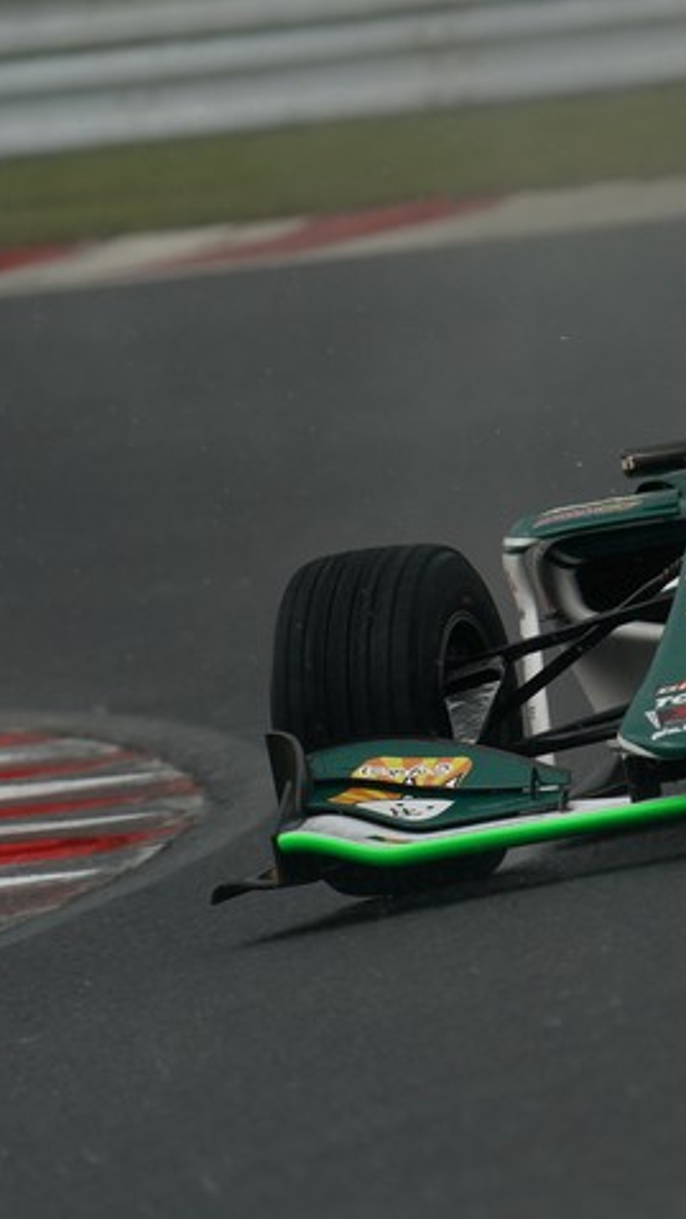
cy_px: 610
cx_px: 806
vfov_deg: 2.3
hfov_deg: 1.3
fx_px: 30613
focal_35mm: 947
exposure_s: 1/800
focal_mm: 600
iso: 800
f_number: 8
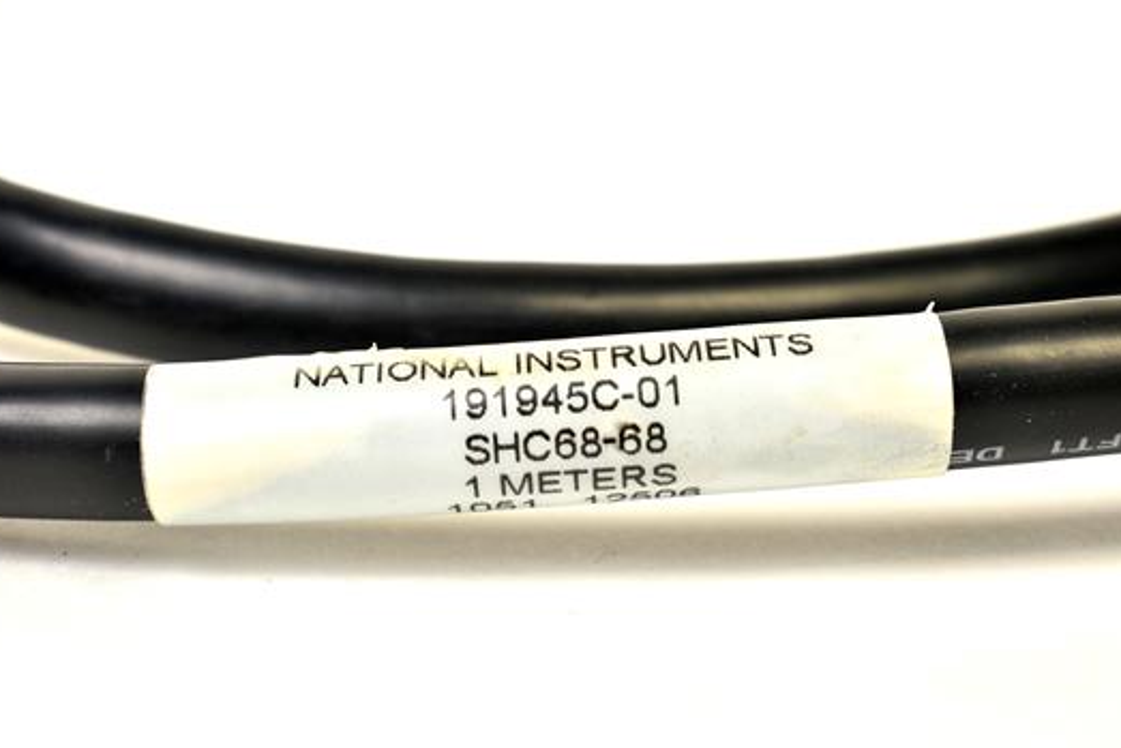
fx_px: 2946
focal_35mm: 95
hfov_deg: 21.5
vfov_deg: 14.5
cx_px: 611
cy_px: 392
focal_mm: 55
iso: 200
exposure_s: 1/200
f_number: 13
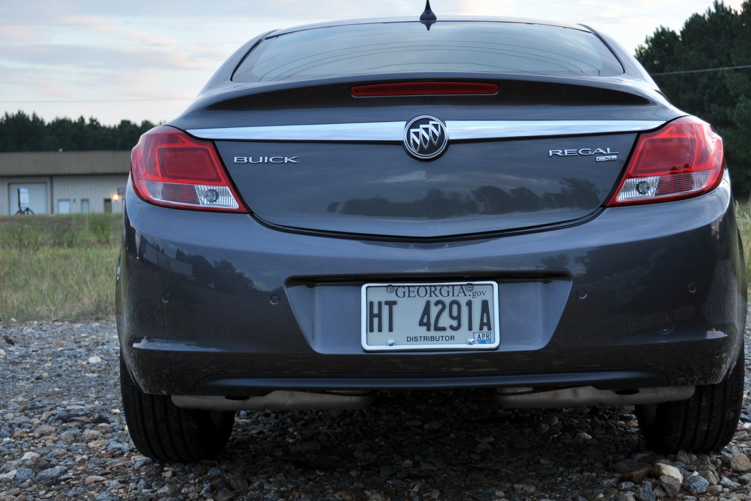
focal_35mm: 54
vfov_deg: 25.2
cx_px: 455
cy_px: 241
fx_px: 1118
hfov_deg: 37.0
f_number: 4.5
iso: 200
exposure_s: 1/40
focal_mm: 29
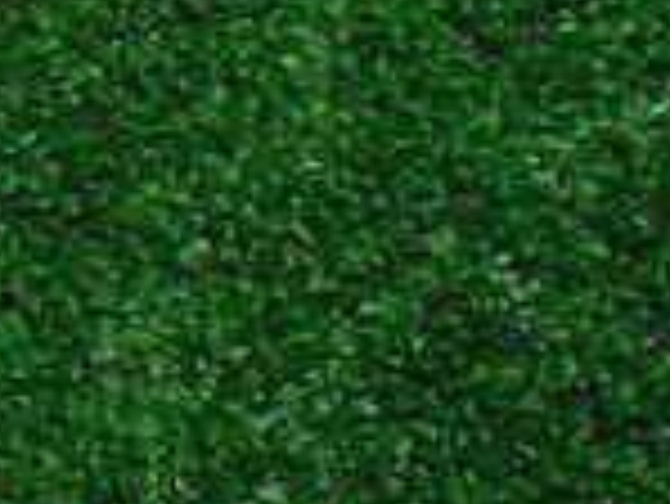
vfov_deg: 11.4
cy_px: -382
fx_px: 2344
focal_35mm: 121
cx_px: -378
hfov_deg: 14.9
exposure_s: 1/125
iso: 400
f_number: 2.3
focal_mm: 5.4
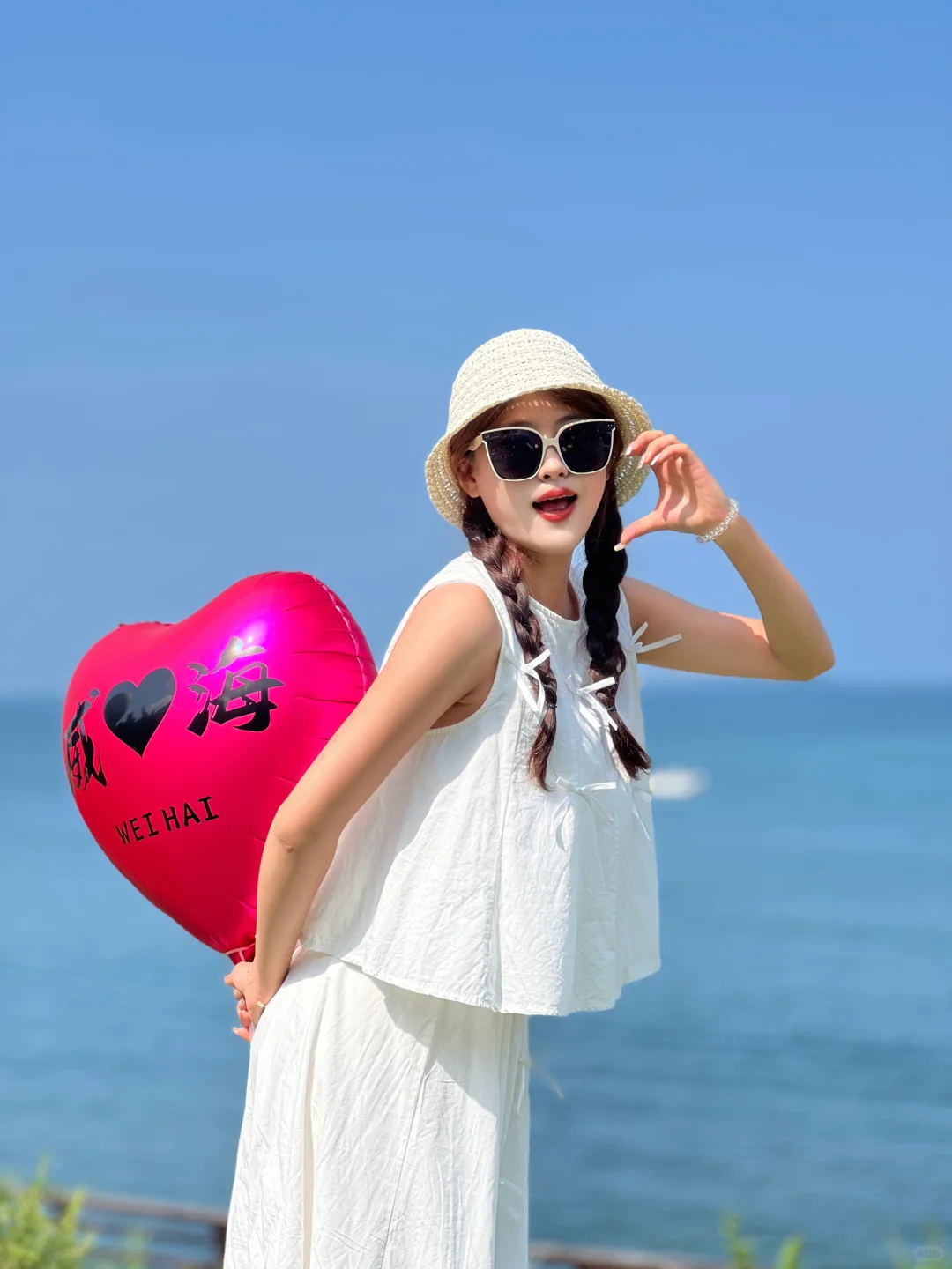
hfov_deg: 19.1
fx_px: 2824
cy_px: 634
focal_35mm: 77
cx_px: 476
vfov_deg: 25.3
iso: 32
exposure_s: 1/423
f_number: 2.8
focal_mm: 9
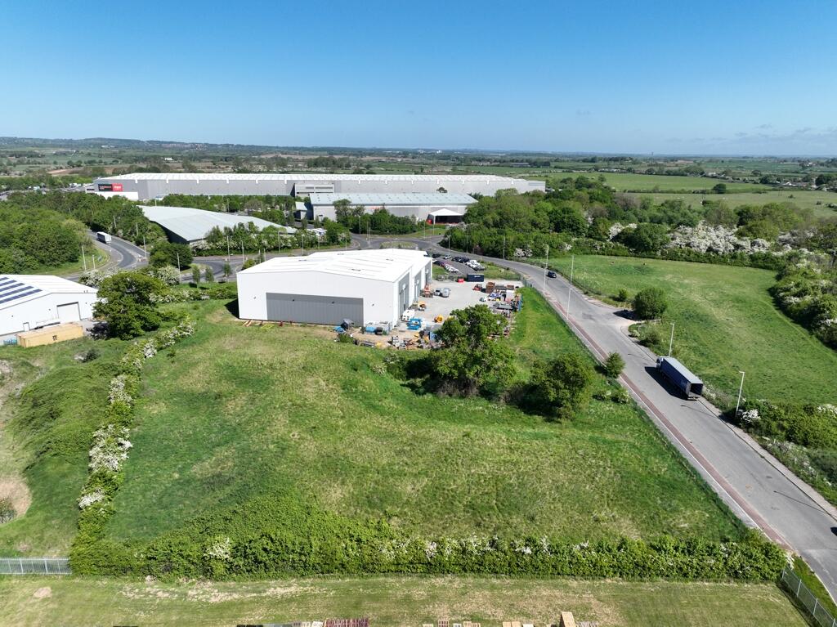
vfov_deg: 56.8
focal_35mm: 24
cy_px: 314
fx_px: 580
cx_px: 418
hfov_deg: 71.6
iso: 110
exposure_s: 1/1600
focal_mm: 12.29
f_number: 2.8
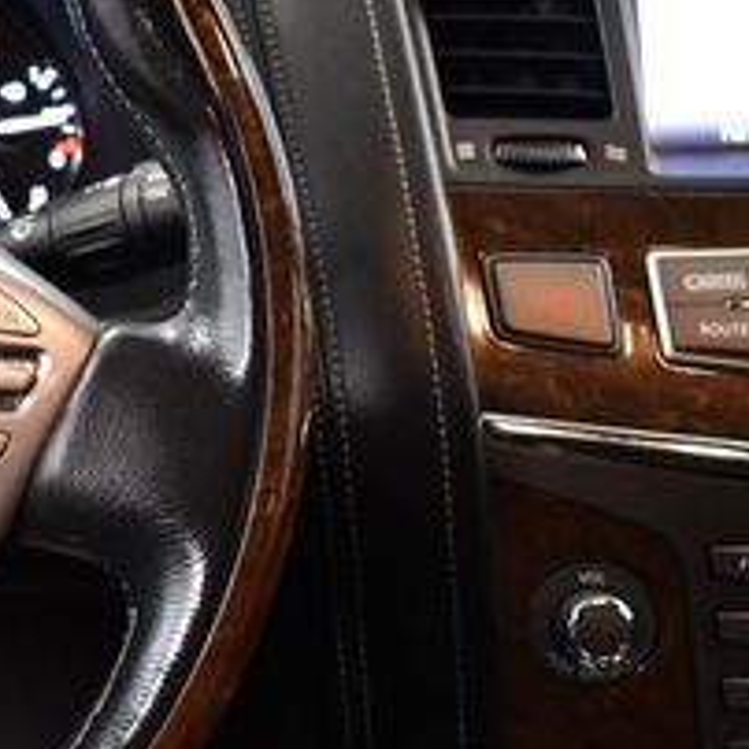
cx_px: -374
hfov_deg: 16.4
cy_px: 311
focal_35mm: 97
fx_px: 2375
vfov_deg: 17.9
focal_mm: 18
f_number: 3.5
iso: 3200
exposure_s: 1/100
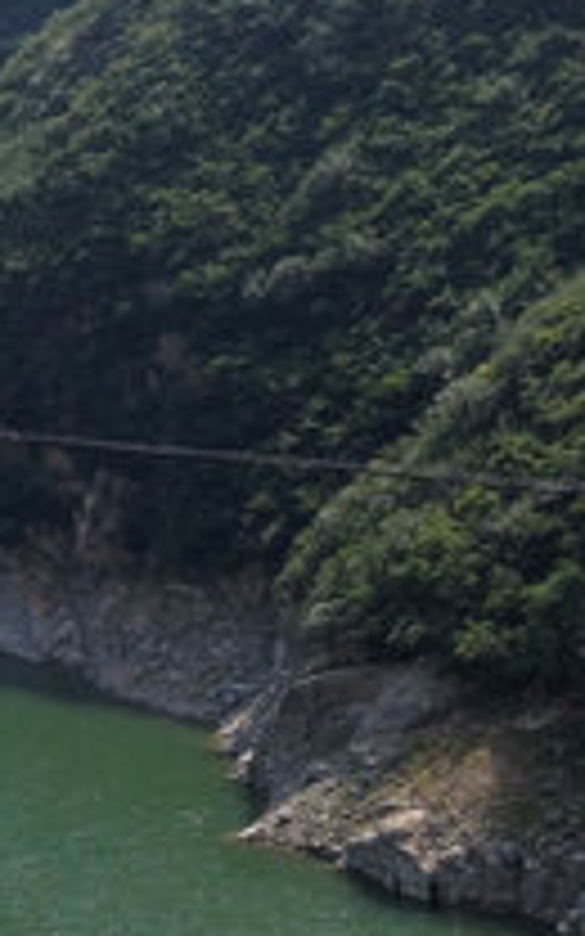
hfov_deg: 11.0
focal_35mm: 114
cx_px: -338
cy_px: 333
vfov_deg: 18.2
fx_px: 2908
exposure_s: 1/1126
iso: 64
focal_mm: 4.28
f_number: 2.4
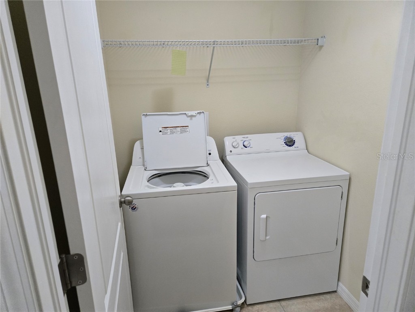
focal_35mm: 23
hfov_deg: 73.9
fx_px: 276
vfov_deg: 58.9
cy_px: 156
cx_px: 208
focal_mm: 5.4
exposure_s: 1/120
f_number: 1.8
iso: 800
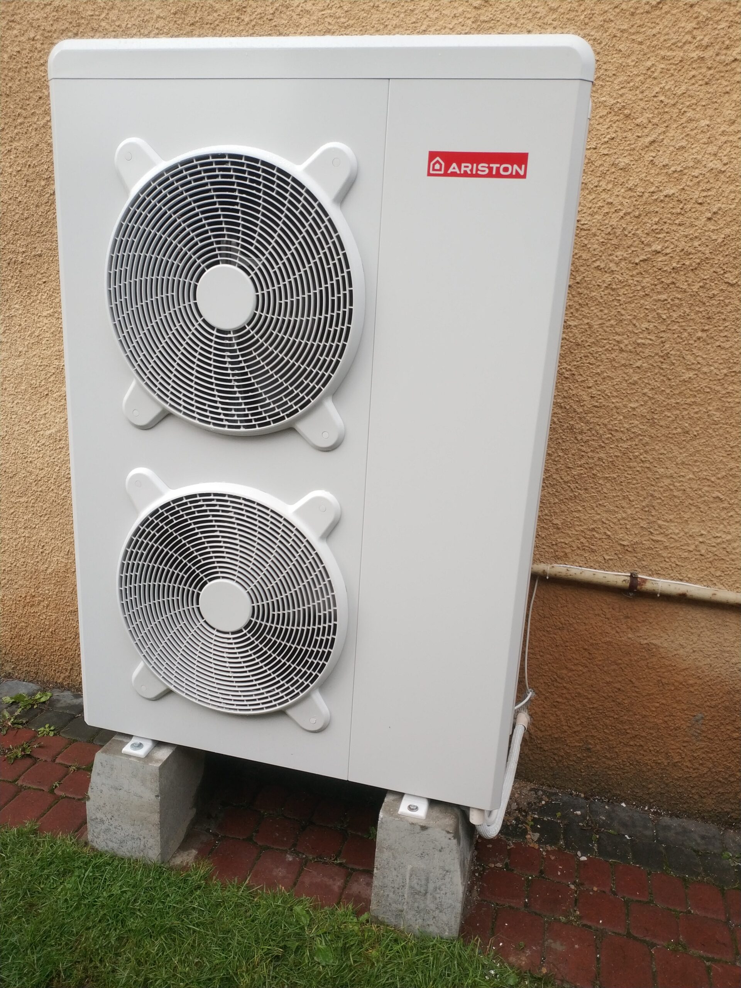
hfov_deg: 44.2
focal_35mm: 32
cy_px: 494
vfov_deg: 56.8
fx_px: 913
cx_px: 370
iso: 100
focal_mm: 4.5
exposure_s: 1/443
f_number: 2
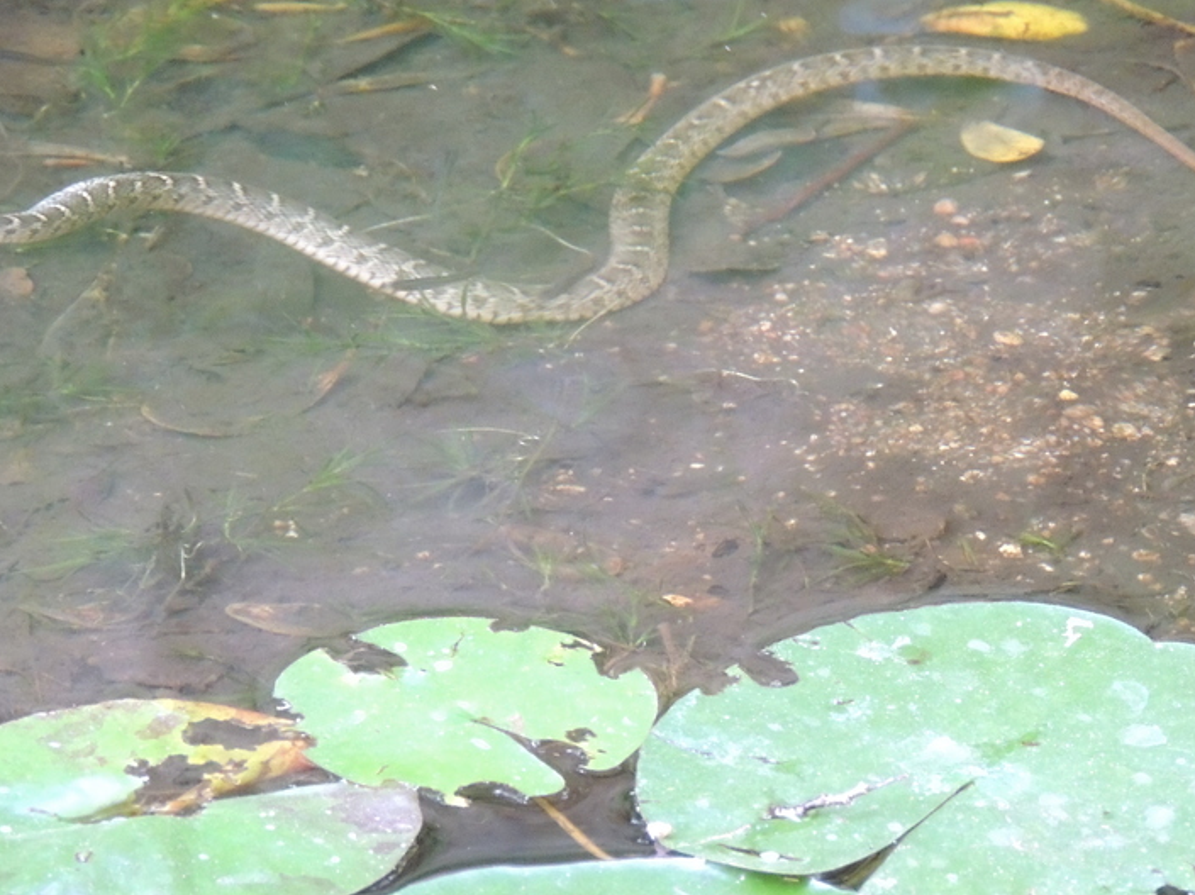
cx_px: 468
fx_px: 18805
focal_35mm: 545
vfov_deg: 2.7
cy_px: 149
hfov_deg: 3.6
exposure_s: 1/15
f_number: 4.8
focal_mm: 53.5
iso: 800
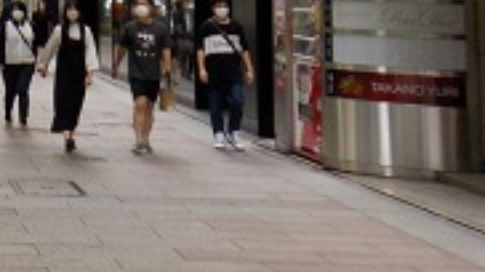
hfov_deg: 18.3
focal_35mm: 108
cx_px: -168
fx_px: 1388
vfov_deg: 10.2
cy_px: -309
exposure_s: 1/160
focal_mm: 4.1
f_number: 3.3
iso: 125
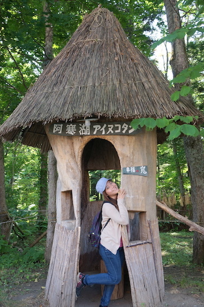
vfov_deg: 66.3
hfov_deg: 46.9
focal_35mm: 28
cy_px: 164
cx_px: 98
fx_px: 235
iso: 100
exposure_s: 1/60
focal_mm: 17
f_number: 4
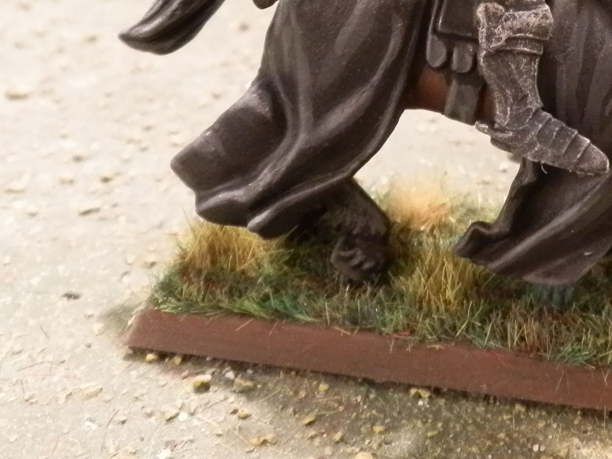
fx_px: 1149
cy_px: -31
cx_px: 620
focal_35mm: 65
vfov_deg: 21.5
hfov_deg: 28.0
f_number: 3.1
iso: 400
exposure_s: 1/30
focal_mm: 5
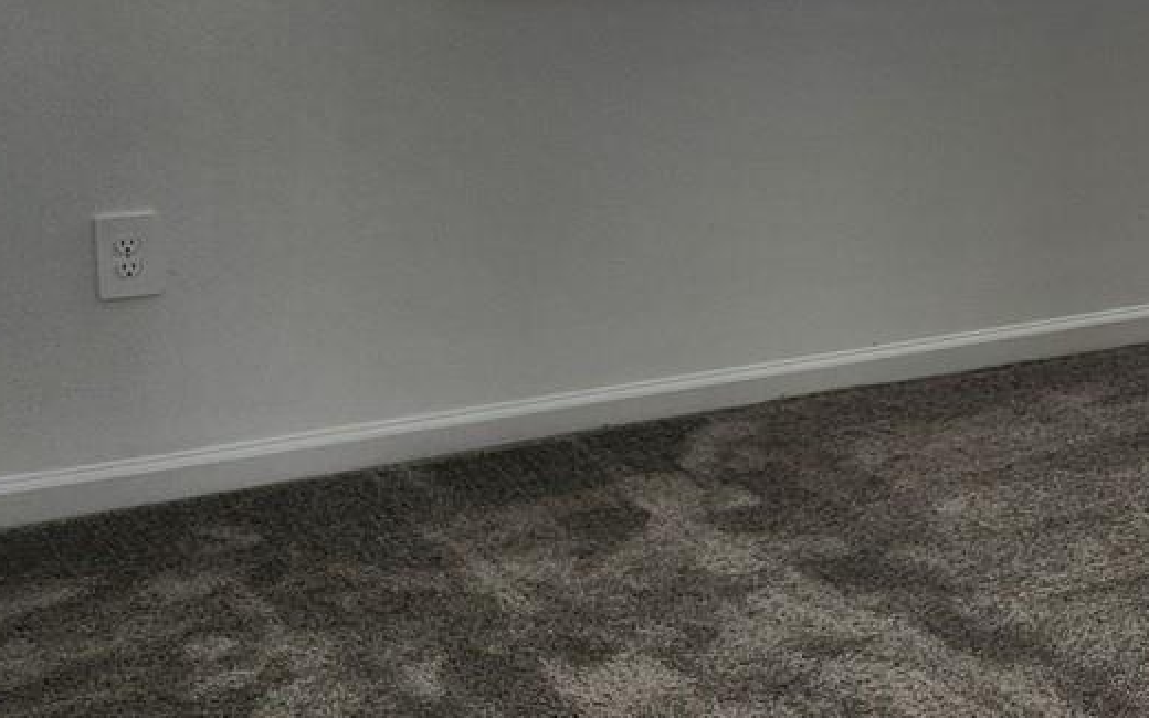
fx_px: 2349
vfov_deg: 17.3
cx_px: 1456
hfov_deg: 24.3
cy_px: 170
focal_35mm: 75
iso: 64
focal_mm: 5.4
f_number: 1.8
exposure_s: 1/120
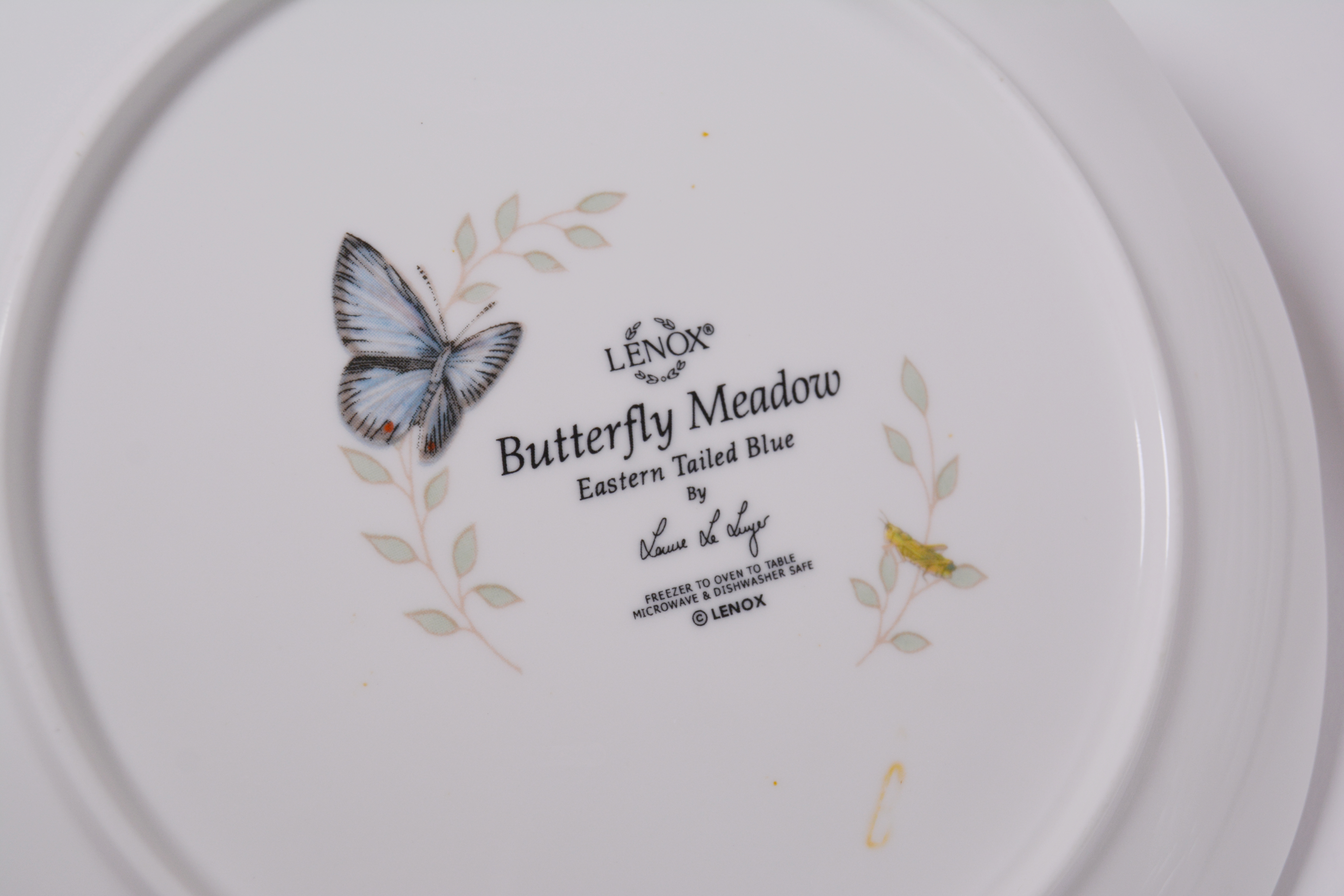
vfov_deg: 26.5
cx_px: 672
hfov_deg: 38.9
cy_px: 448
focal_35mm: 51
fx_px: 1904
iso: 200
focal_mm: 34
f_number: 7.1
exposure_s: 1/200
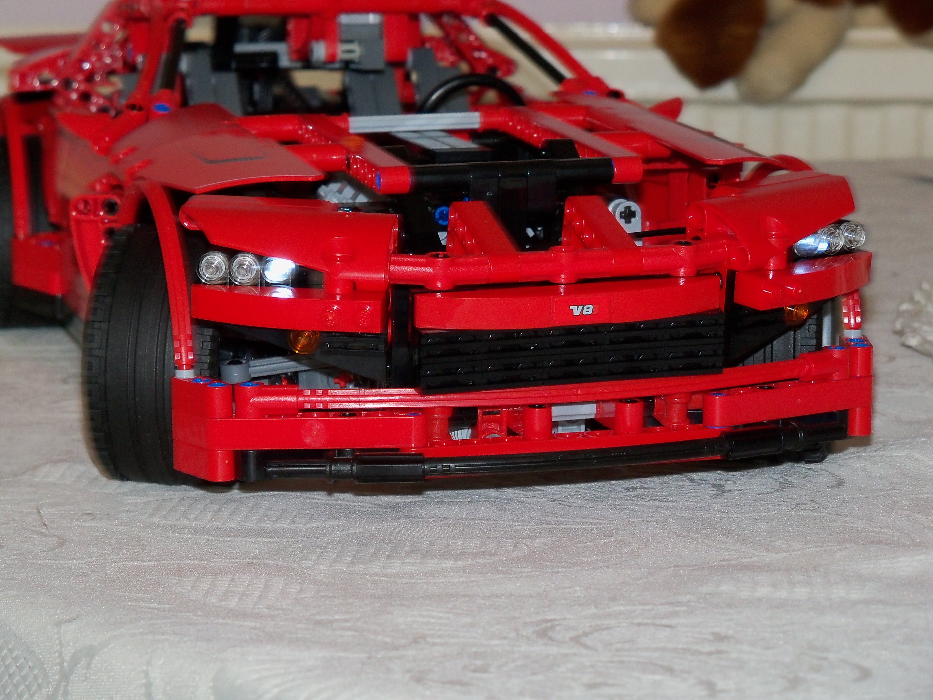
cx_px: 466
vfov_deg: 14.0
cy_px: 350
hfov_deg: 18.5
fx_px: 2857
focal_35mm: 106
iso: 200
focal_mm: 18.8
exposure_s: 1/40
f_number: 4.2
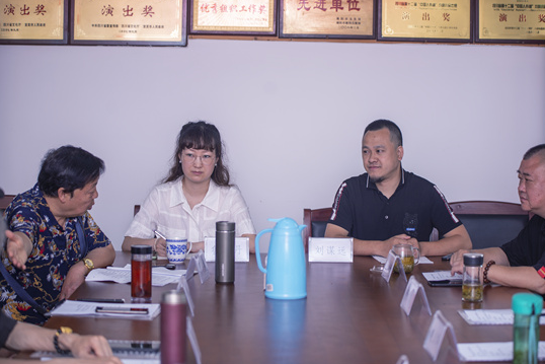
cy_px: 165
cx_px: 295
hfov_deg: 26.0
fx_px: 1181
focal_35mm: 78
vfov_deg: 17.5
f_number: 2.8
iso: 100
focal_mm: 70
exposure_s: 1/125
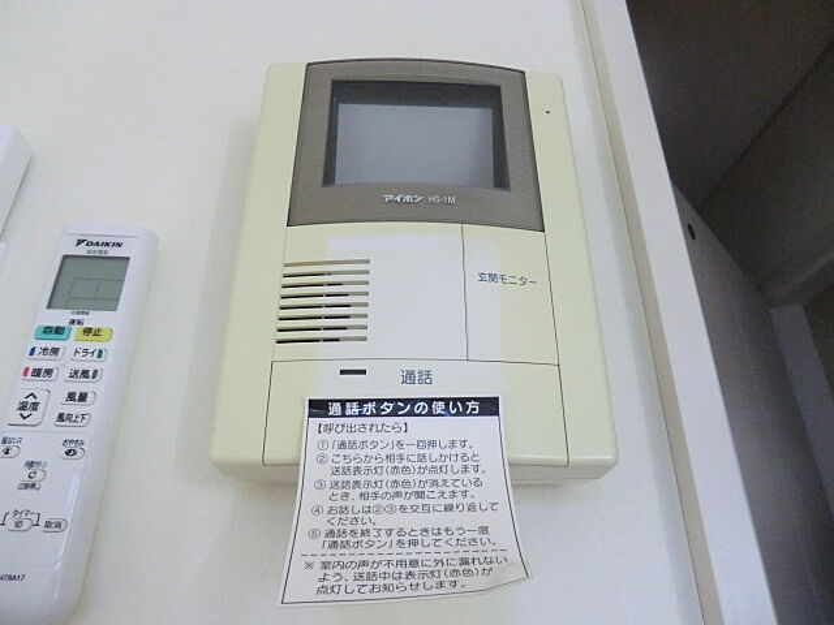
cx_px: 417
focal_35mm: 24
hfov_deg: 71.6
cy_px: 312
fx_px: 578
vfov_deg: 56.8
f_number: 3.2
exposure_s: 1/60
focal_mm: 4.3
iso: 500
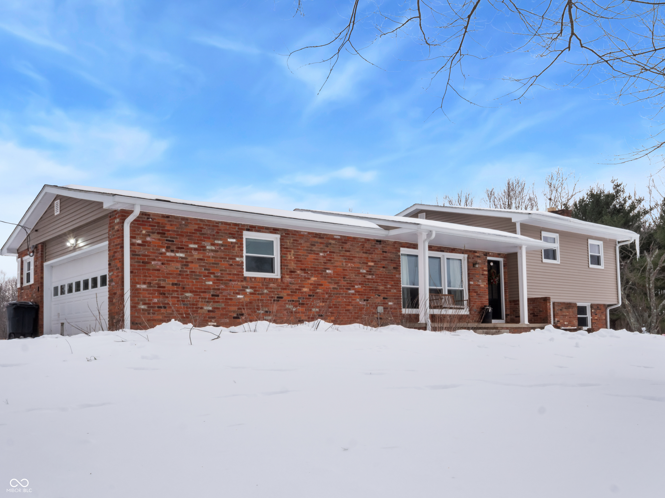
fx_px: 615
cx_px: 332
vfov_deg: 44.2
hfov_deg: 56.8
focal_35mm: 32
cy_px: 249
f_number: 22
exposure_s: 1/25
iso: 500
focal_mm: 16
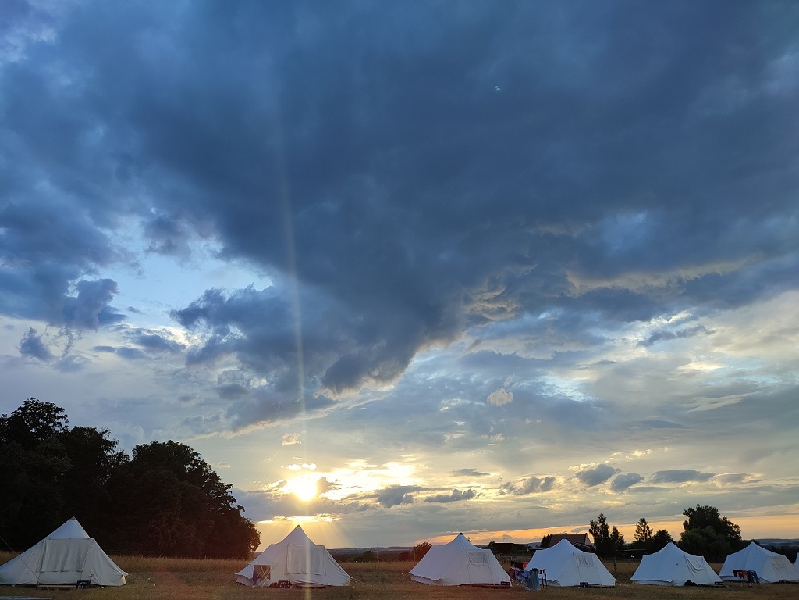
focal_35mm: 25
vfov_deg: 54.9
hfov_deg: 69.4
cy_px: 300
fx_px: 577
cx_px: 400
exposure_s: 1/148
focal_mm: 6.04
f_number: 1.9
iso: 50
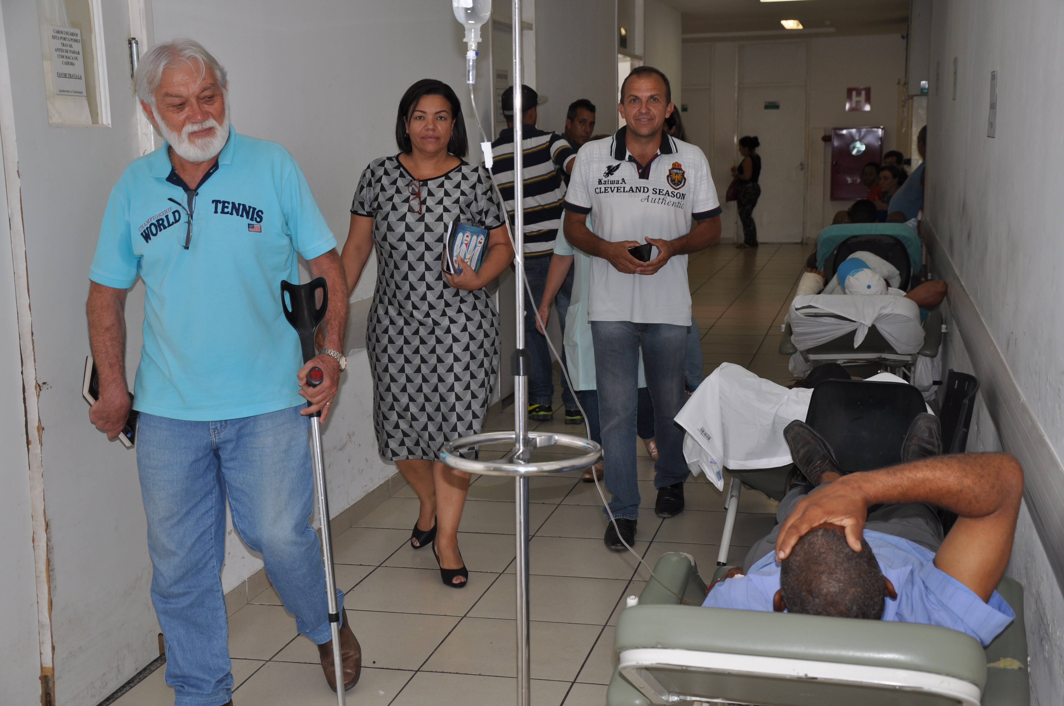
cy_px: 353
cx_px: 532
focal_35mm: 48
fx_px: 1417
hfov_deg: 41.2
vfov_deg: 28.0
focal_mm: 32
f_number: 4.2
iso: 200
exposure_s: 1/60
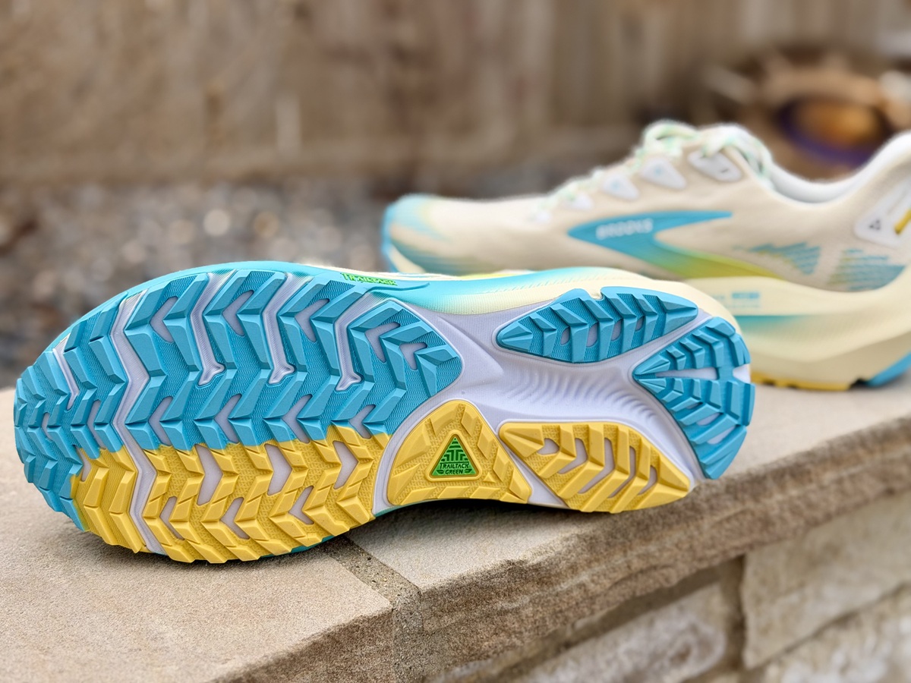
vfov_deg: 30.3
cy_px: 342
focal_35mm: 48
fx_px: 1263
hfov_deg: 39.7
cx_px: 456
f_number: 1.78
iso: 80
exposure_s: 1/747
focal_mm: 6.76
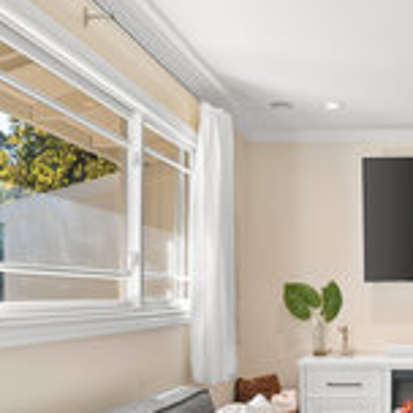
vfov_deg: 41.9
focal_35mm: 39
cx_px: 423
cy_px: 293
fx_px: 526
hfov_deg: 37.7
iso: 400
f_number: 9
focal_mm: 16
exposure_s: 1/13
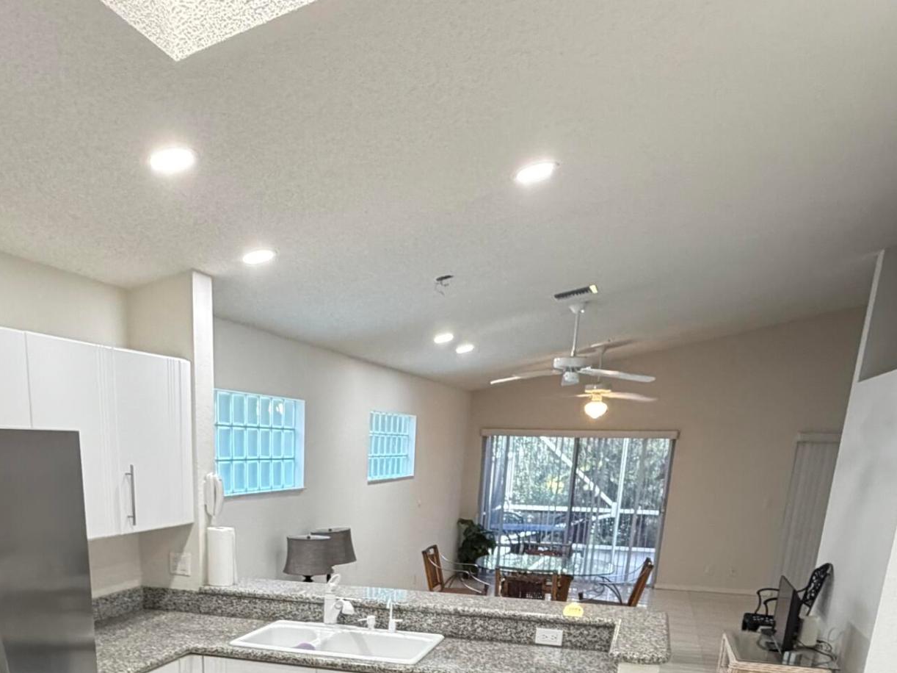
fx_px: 855
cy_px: 723
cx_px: 327
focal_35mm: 33
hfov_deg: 54.6
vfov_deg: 36.9
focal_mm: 2.22
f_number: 2.2
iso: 500
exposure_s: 1/60
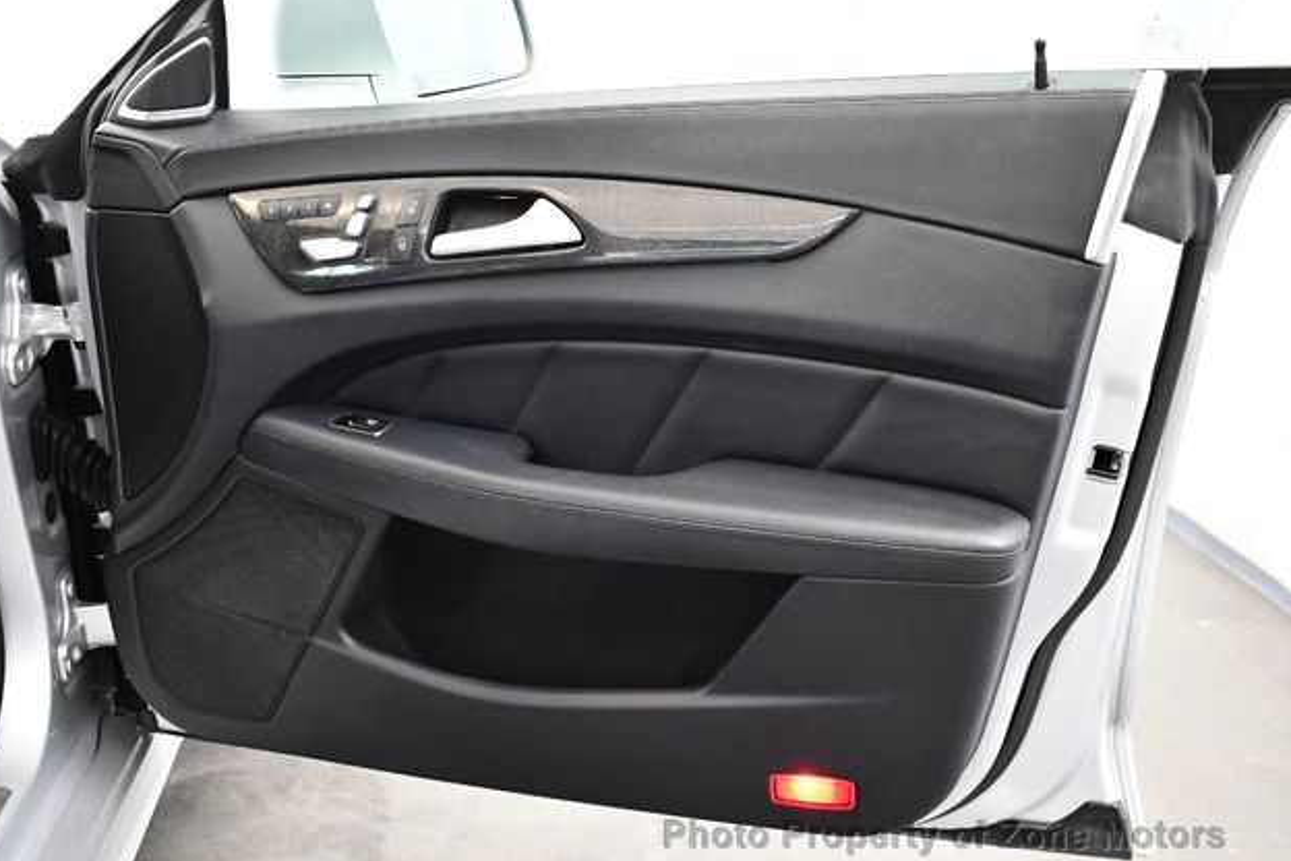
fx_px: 1327
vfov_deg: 35.9
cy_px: 432
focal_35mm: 37
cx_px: 633
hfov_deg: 51.9
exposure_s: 1/100
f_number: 3.5
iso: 3200
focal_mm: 18
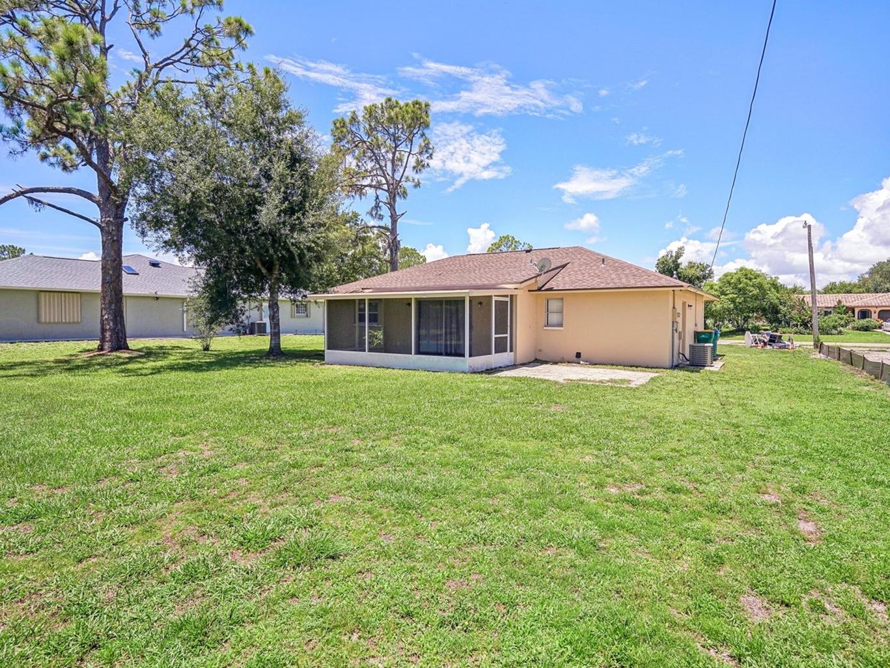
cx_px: 484
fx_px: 463
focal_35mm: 18
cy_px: 328
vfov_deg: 71.6
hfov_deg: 87.5
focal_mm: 16
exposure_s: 1/4000
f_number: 4
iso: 400
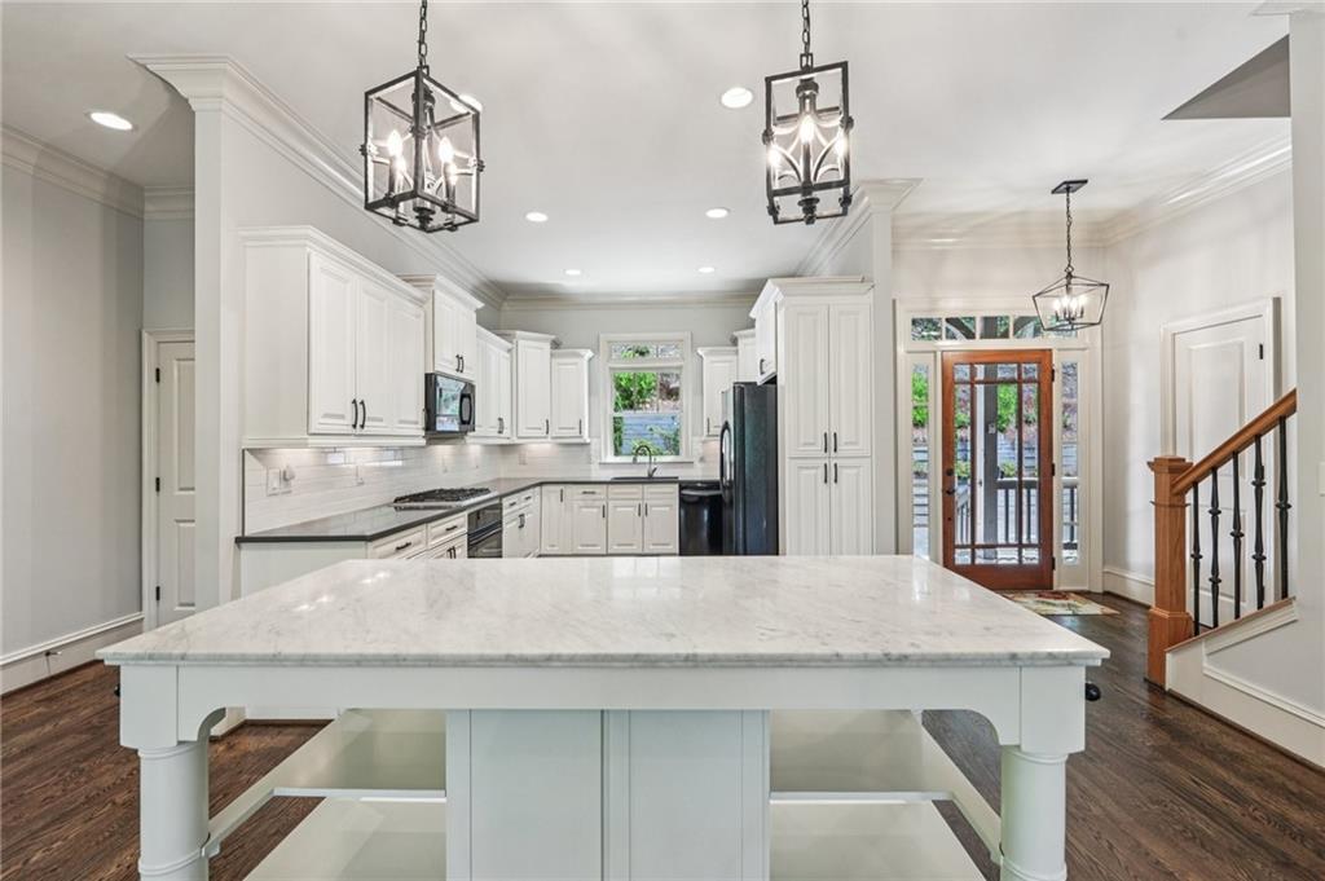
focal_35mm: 14
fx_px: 515
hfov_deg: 104.3
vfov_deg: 81.1
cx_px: 662
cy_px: 440
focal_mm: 14
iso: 320
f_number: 8
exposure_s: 1/6
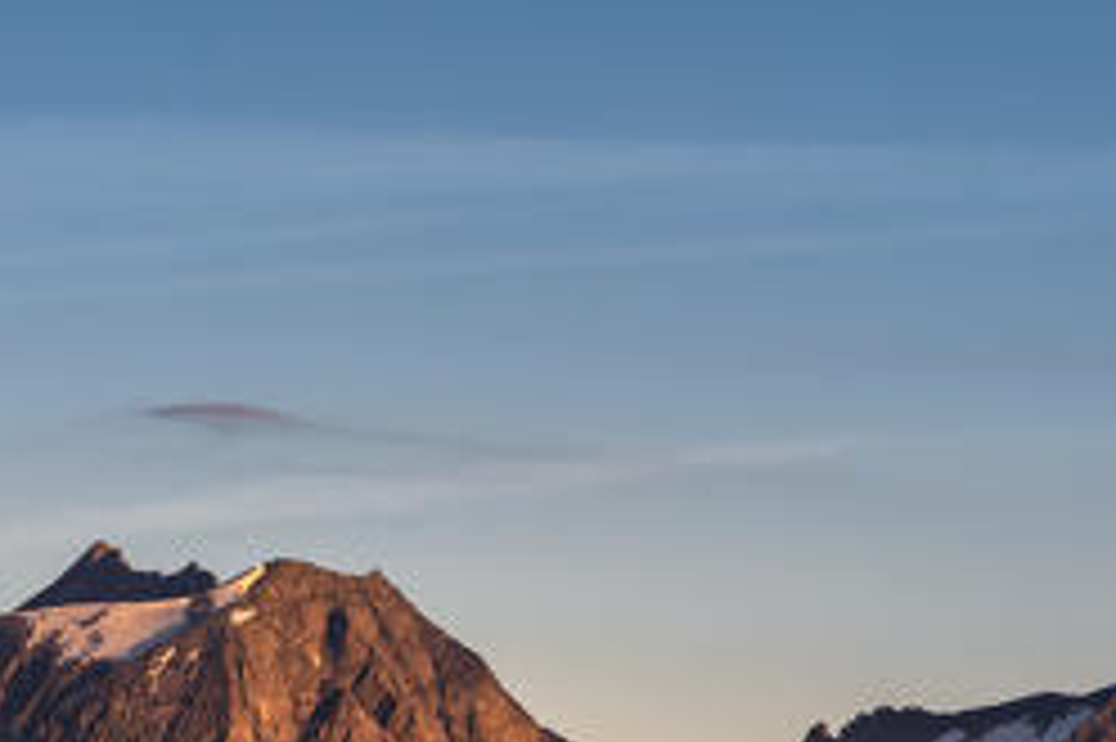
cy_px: 859
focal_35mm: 363
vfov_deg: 3.8
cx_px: 115
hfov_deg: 5.7
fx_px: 11245
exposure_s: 1/40
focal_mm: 150
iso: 200
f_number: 8
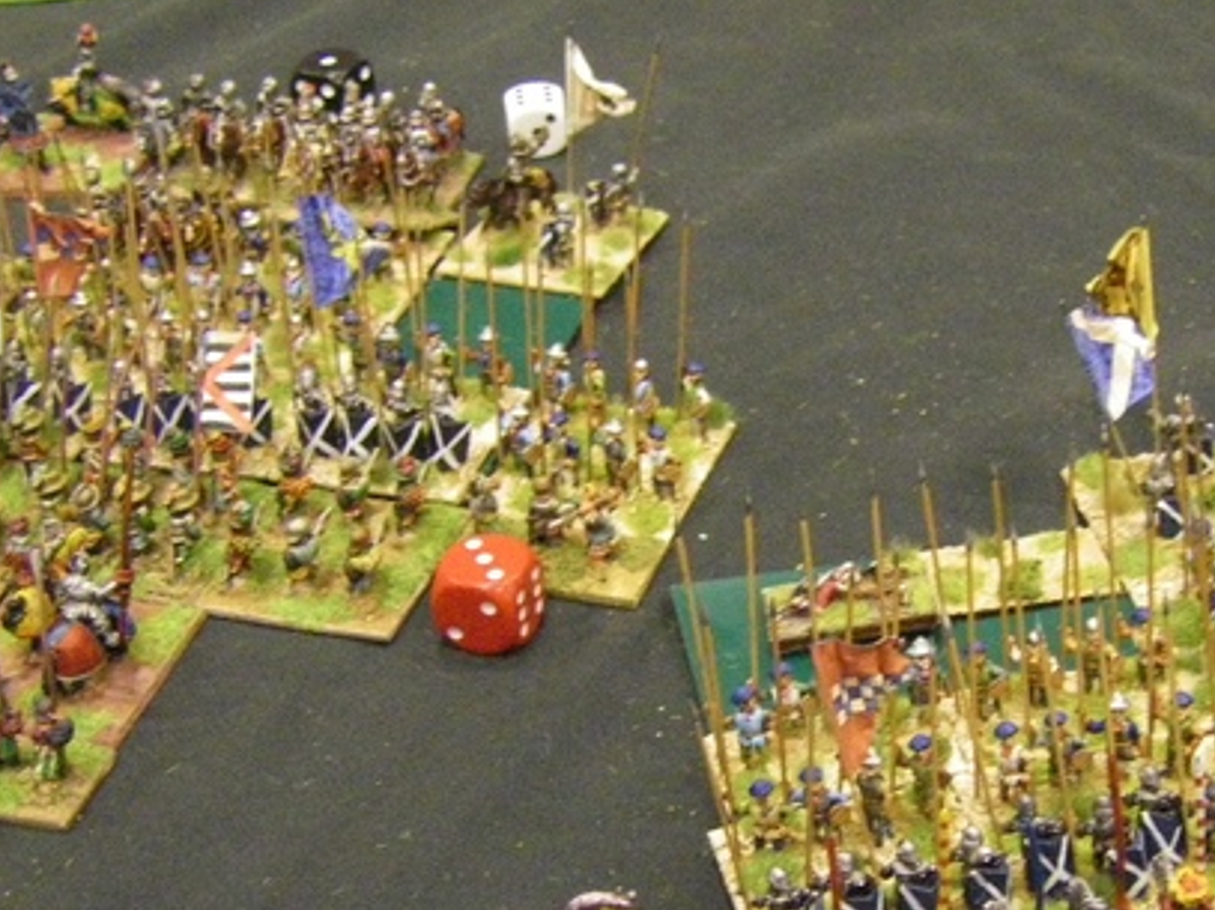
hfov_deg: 27.2
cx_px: 848
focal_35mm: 71
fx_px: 2491
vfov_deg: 20.6
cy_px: 618
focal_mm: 6.3
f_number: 3.5
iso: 800
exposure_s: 1/20
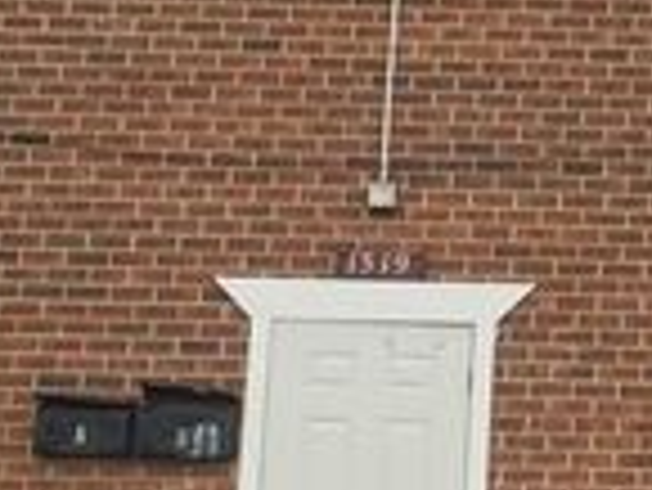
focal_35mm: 100
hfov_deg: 18.6
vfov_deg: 14.8
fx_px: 1885
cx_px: 778
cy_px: 146
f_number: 2.2
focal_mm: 4.15
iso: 25
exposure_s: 1/591
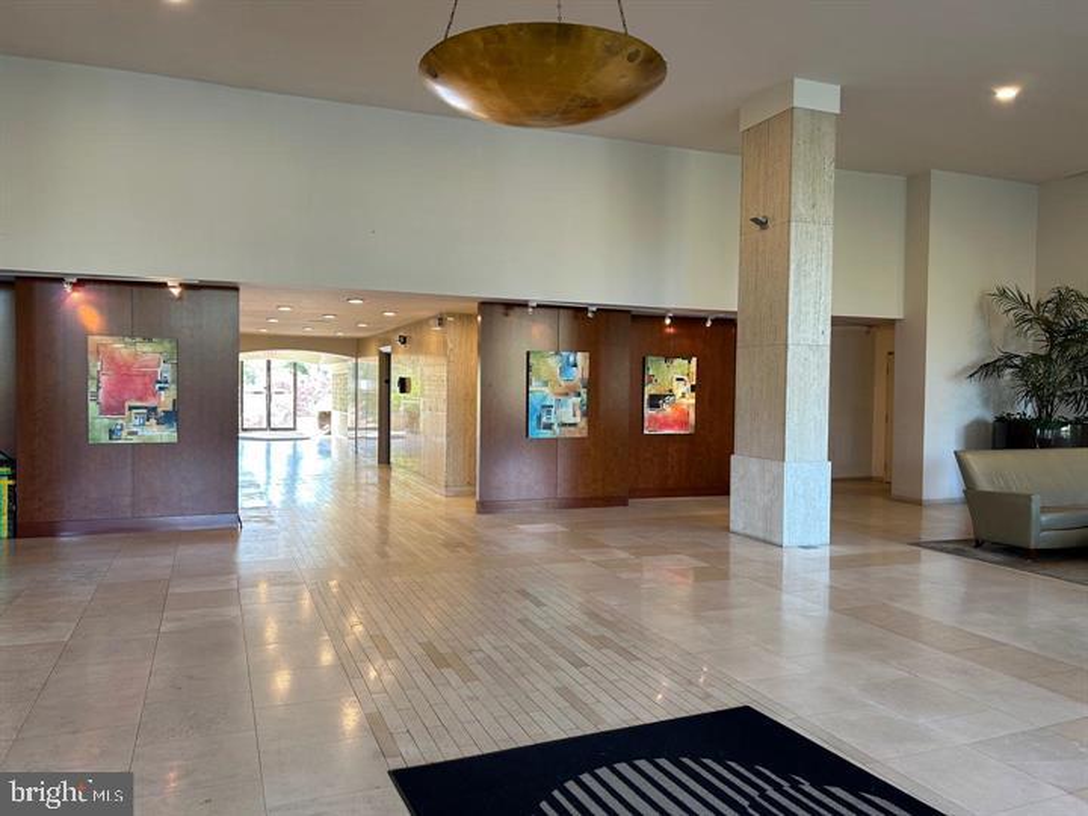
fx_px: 817
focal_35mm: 26
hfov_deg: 67.3
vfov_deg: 53.1
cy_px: 408
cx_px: 544
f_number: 1.5
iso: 64
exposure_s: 1/60
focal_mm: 5.7
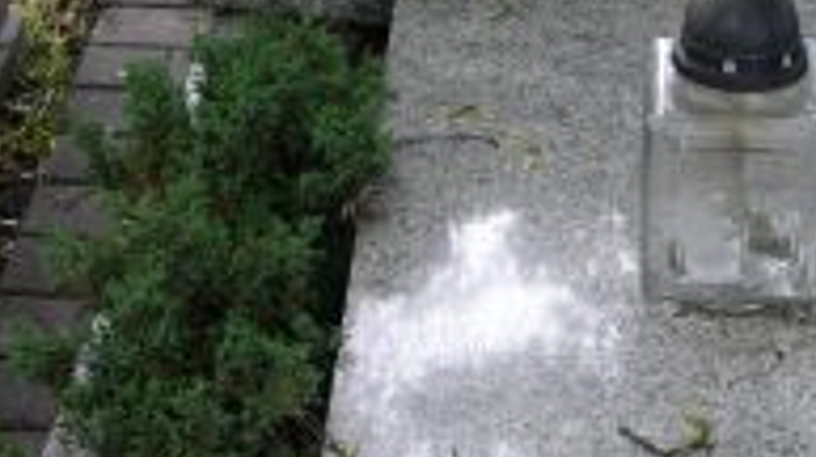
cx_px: 681
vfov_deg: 12.7
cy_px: 309
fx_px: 2053
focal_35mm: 95
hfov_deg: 22.1
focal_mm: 7.4
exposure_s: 1/30
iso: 125
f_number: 2.8
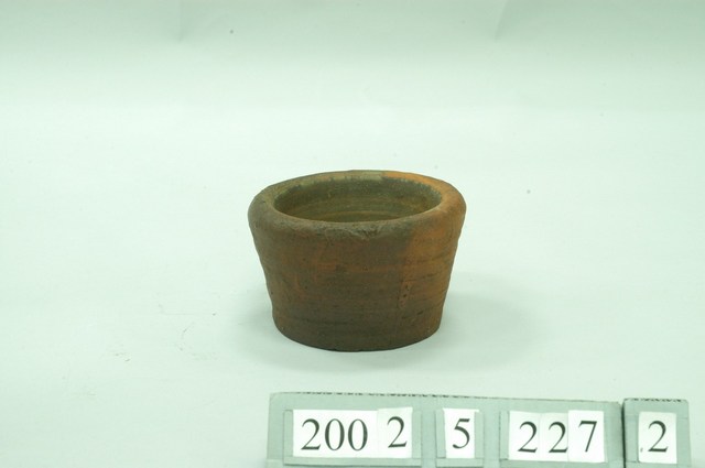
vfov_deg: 17.4
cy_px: 234
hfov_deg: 26.0
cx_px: 352
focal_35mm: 78
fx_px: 1526
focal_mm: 52
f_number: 10
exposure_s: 1/8
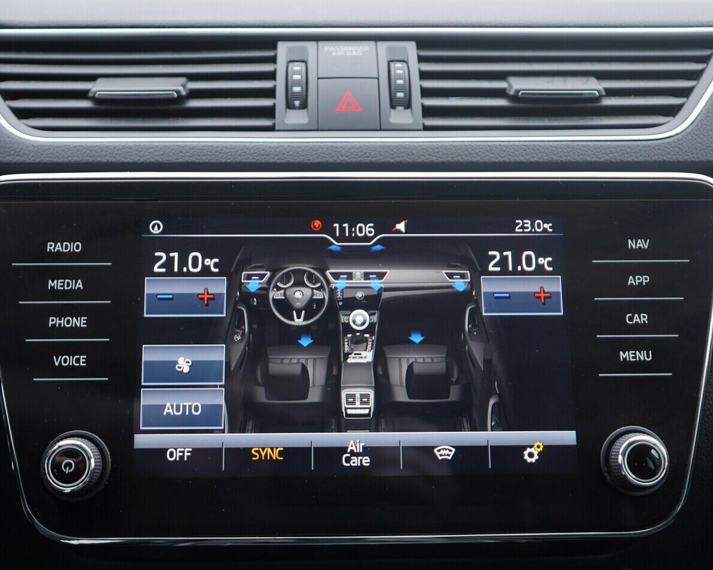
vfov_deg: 36.5
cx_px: 331
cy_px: 283
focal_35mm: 41
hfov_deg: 44.8
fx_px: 865
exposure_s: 1/40
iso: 125
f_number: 2.8
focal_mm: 24
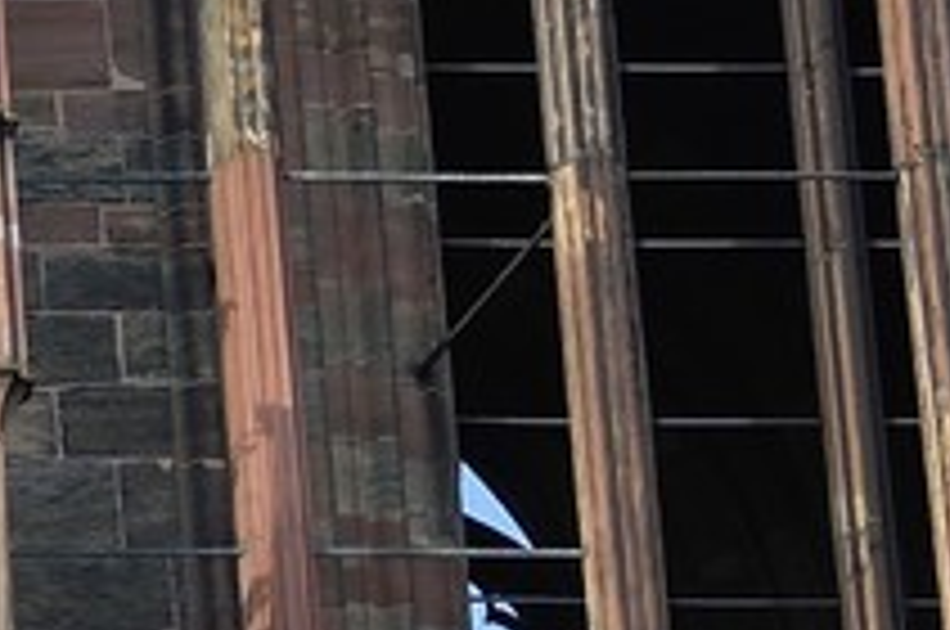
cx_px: -2071
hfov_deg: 4.6
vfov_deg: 3.2
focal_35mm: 425
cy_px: 1188
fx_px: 11198
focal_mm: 56
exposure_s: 1/250
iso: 200
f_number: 7.1
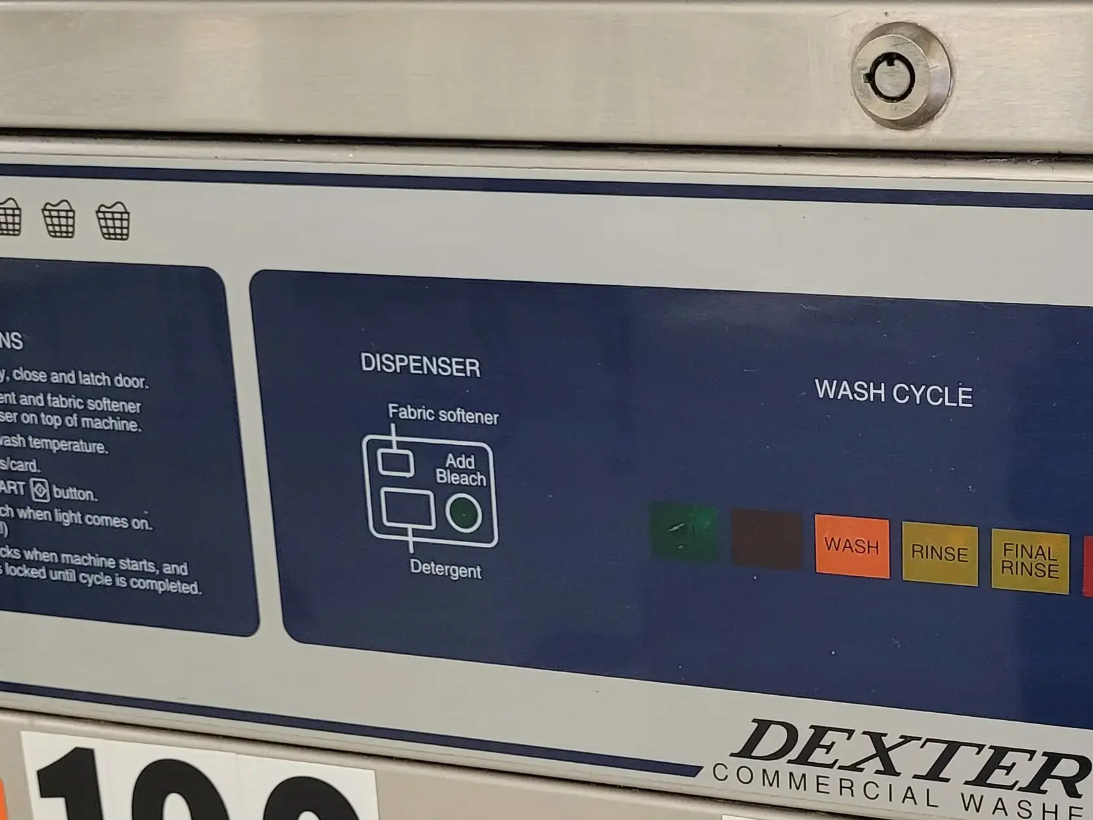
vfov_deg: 23.2
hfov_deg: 29.8
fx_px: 1989
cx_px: 908
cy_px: 553
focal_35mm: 63
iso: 320
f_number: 1.8
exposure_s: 1/120
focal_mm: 5.4
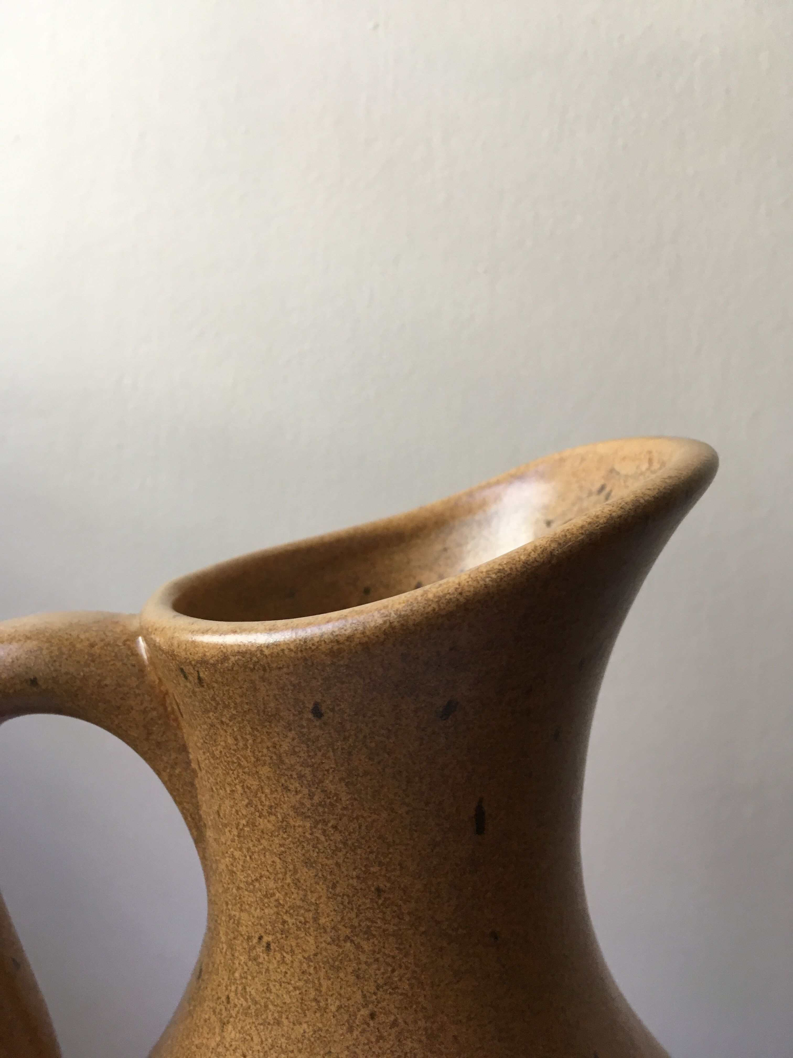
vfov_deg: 61.7
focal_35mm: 29
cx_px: 396
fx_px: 886
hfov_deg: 48.2
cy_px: 529
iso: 50
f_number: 2.2
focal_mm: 4.15
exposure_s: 1/33
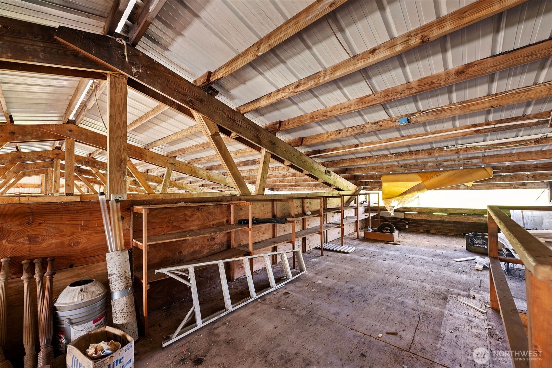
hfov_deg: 104.3
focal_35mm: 14
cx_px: 276
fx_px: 215
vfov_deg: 81.2
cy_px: 184
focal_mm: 14
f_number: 8
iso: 400
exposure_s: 1/2
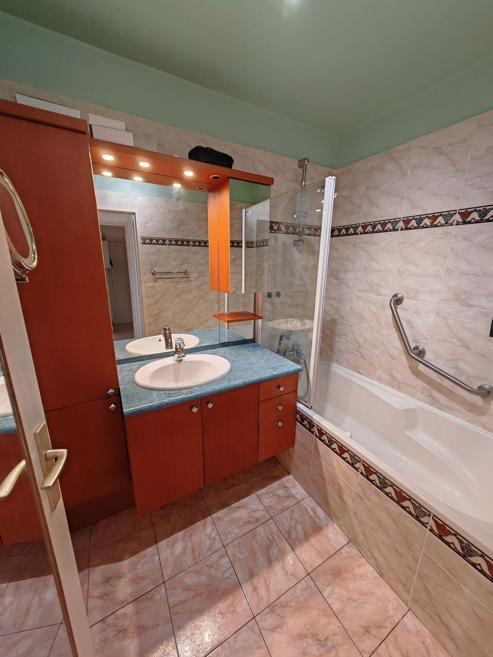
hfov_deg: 89.9
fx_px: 247
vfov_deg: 106.2
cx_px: 246
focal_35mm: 13
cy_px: 328
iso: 320
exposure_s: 1/50
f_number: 2
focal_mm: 1.82
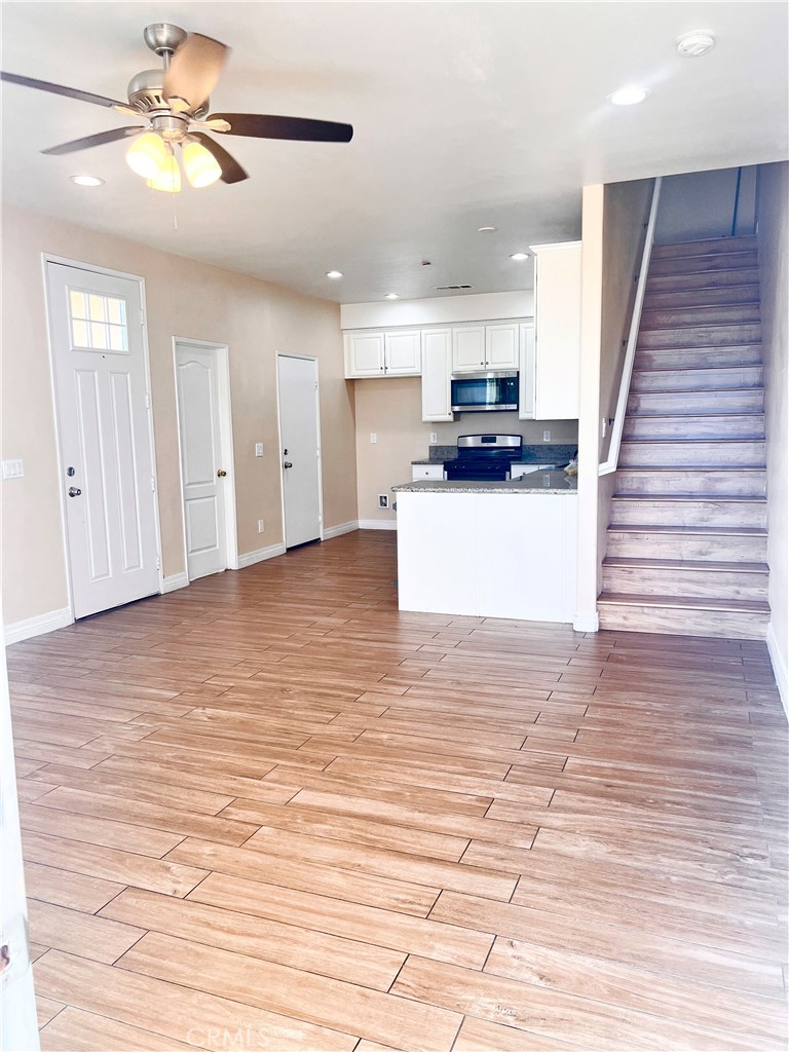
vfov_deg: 67.3
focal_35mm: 26
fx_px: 790
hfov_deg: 53.1
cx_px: 394
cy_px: 526
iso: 80
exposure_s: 1/120
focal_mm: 5.7
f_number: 1.5
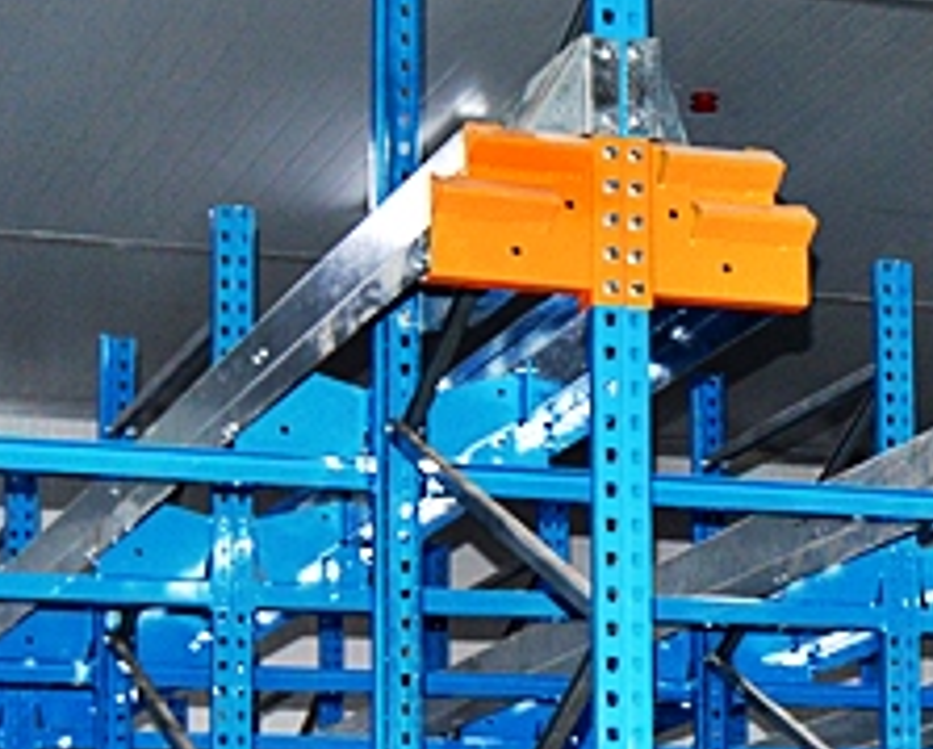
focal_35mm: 129
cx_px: 1280
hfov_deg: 14.2
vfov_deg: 11.9
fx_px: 3567
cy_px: 642
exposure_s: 1/60
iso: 400
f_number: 4
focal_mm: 20
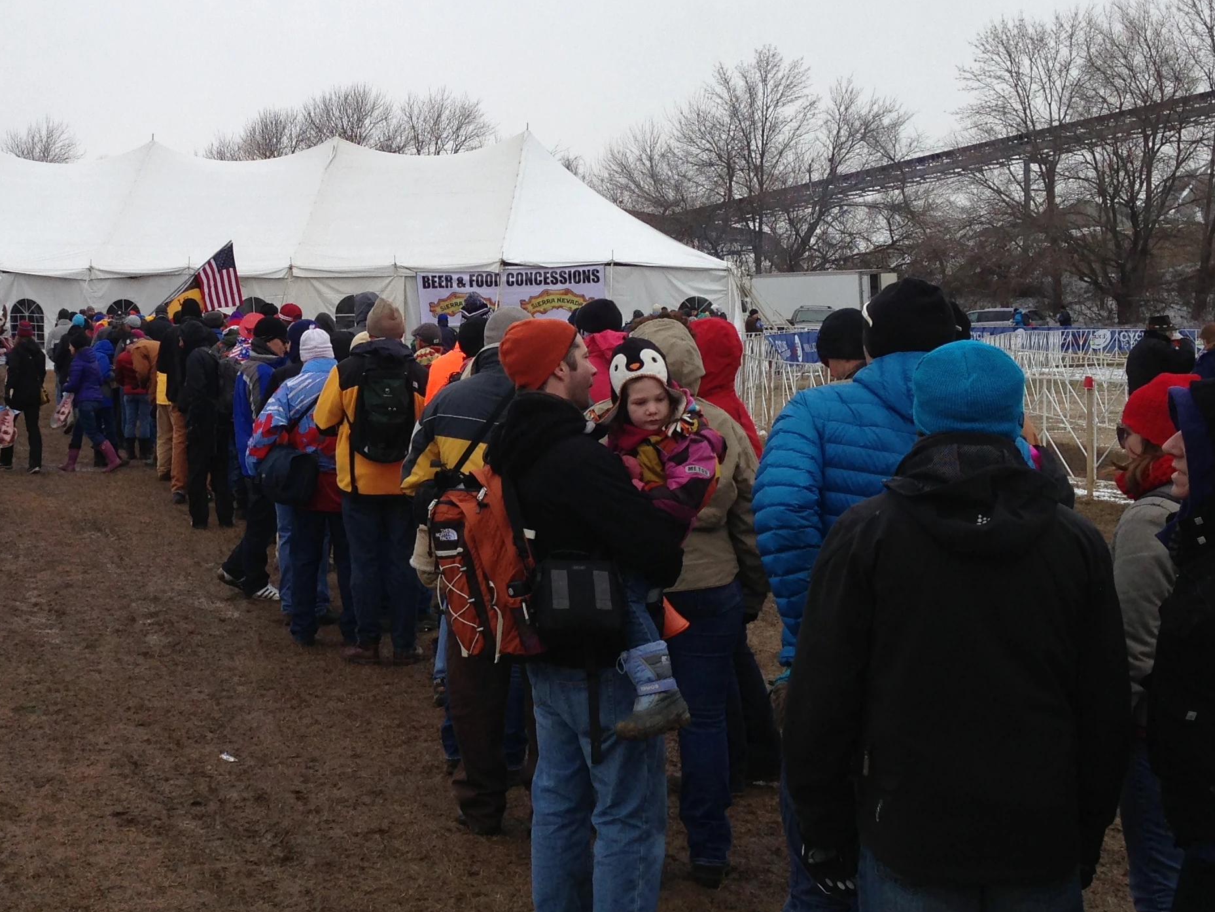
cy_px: 338
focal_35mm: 58
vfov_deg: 25.2
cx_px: 309
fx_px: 2036
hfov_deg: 32.6
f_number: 2.4
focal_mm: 4.13
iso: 50
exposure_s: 1/775
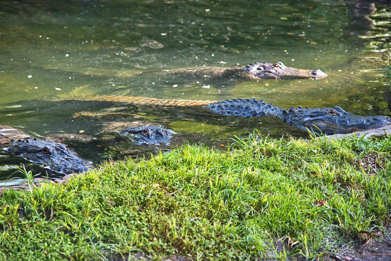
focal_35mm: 120
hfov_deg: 17.1
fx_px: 1304
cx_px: 196
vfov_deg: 11.4
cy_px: 130
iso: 720
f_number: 4
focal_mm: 120
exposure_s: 1/250
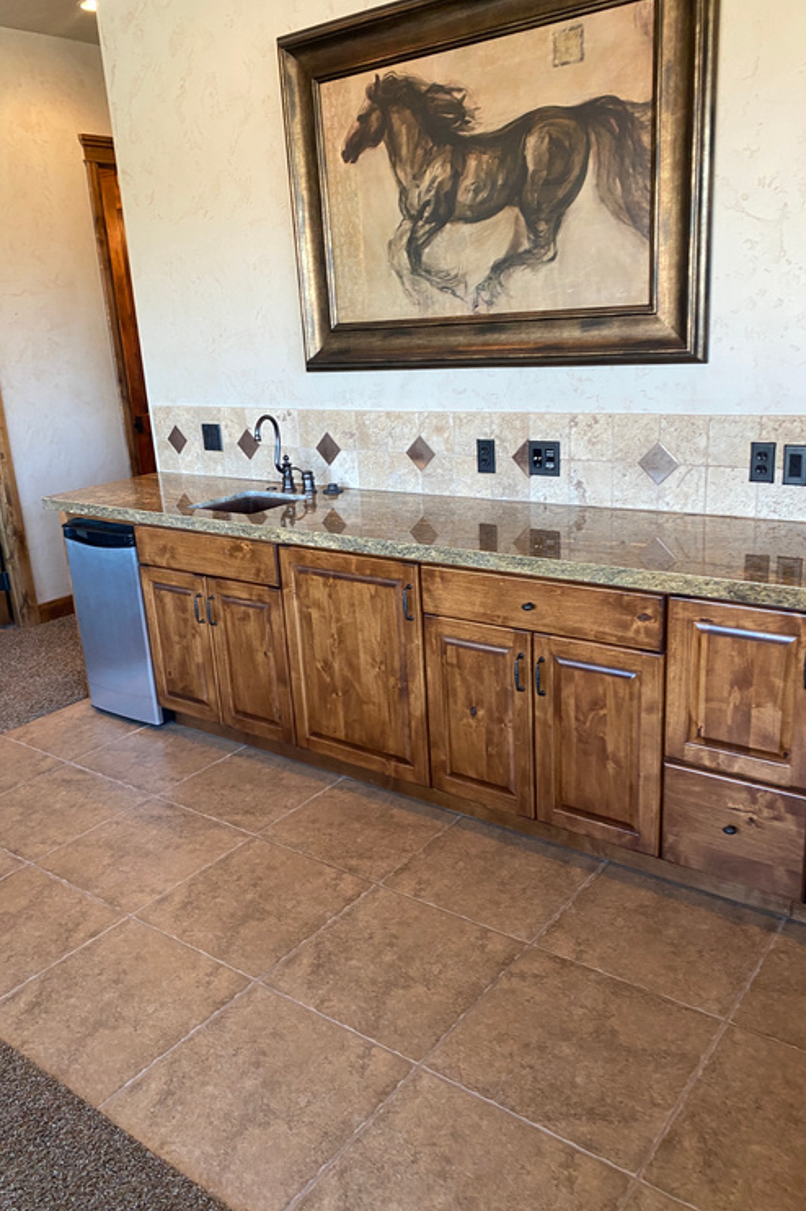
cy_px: 601
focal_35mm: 28
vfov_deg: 65.5
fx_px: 941
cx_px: 383
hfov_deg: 46.3
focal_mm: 4.25
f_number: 1.8
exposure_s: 1/60
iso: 125
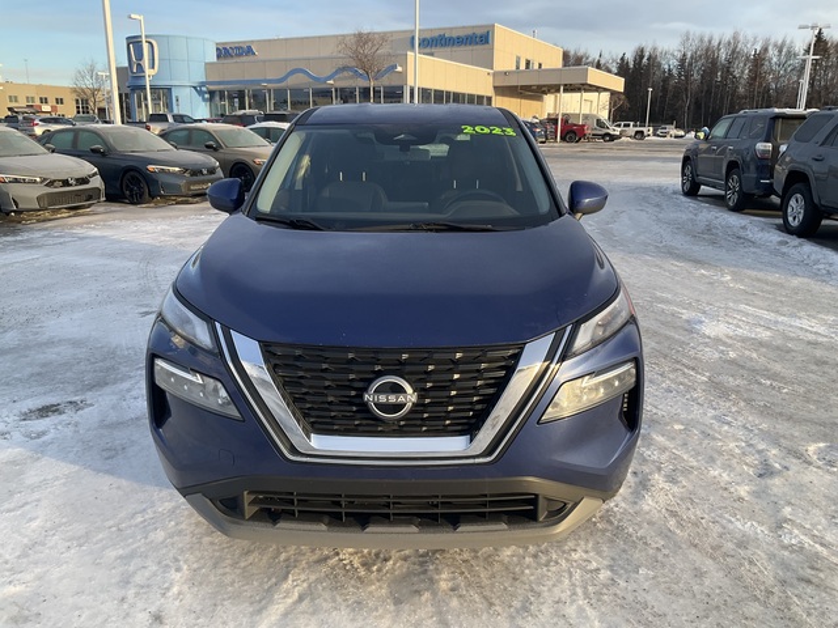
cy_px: 314
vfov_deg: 48.2
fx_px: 702
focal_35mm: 29
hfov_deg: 61.7
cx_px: 419
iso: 25
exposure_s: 1/303
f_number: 1.8
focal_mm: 3
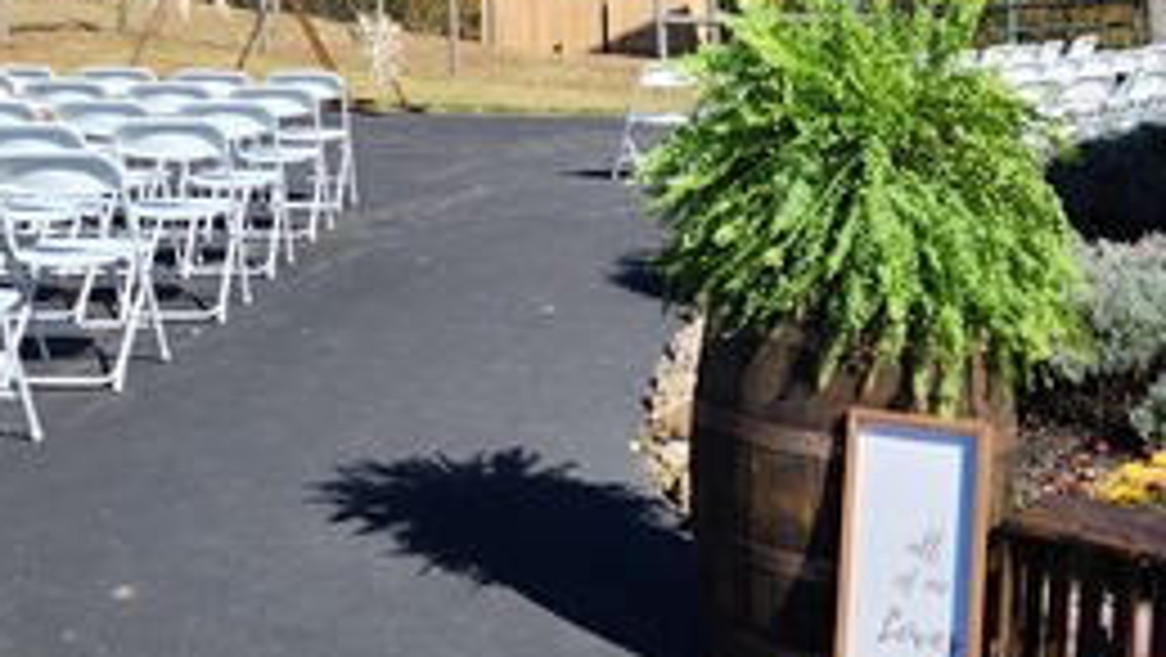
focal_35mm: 58
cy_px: 153
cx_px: 536
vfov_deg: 20.6
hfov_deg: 36.0
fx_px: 1794
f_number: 1.8
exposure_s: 1/1022
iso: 12
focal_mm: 6.4
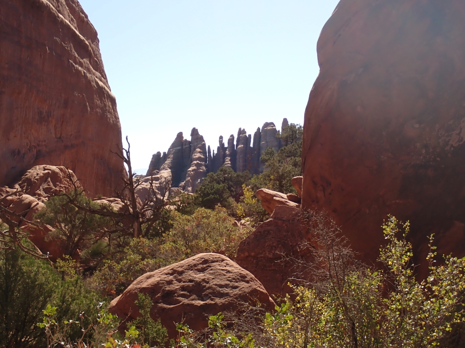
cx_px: 232
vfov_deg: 27.0
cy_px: 174
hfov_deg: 35.5
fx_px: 725
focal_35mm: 54
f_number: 4.5
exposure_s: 1/500
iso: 100
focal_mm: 9.65
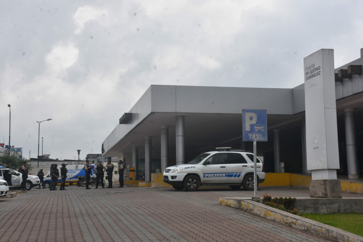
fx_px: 529
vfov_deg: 25.8
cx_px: 182
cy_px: 121
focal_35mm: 52
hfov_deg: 37.8
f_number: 14
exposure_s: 1/250
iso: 250
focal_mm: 35
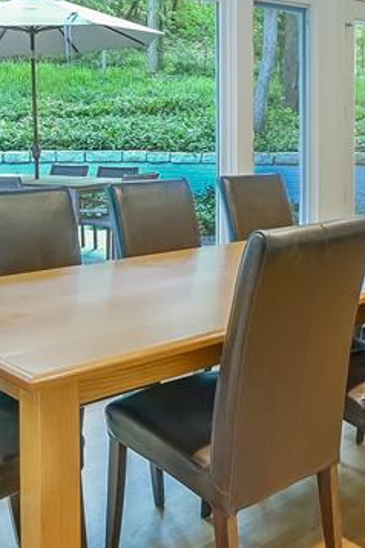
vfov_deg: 43.4
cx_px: 202
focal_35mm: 43
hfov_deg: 31.2
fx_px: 654
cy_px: 114
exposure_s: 1/15
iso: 400
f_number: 6.3
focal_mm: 10
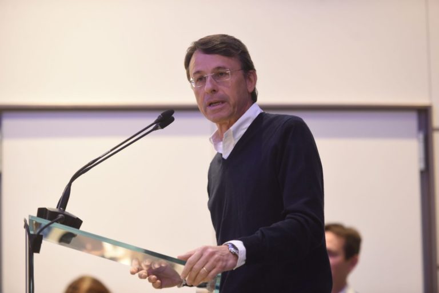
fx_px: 1708
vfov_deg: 9.8
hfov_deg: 14.6
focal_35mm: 140
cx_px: 220
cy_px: 146
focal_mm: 140
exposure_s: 1/160
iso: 2000
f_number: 2.8
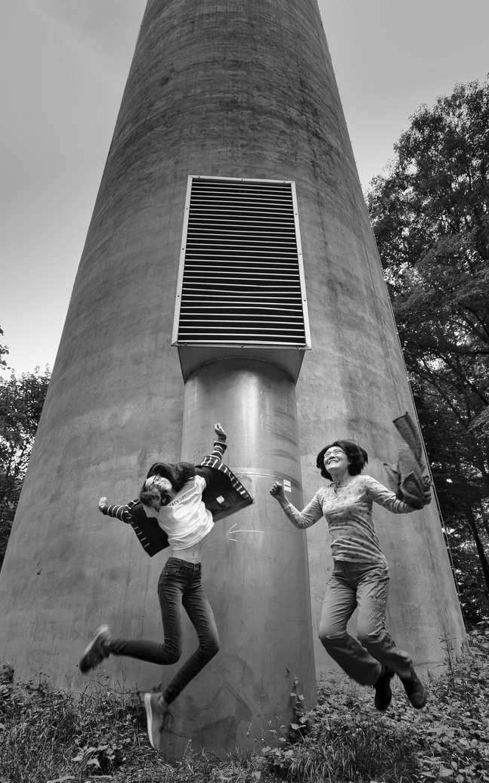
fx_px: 363
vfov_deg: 94.4
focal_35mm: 17
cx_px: 247
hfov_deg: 68.0
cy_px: 393
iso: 1000
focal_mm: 16
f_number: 4
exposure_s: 1/160
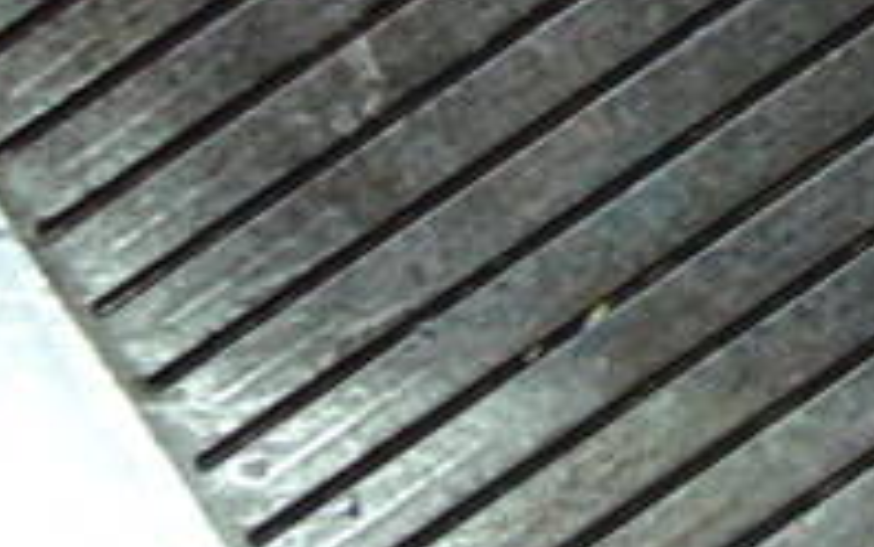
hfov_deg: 16.4
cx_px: 649
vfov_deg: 10.2
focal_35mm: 127
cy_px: -31
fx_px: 3027
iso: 400
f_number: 3.6
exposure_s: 1/30
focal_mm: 6.42
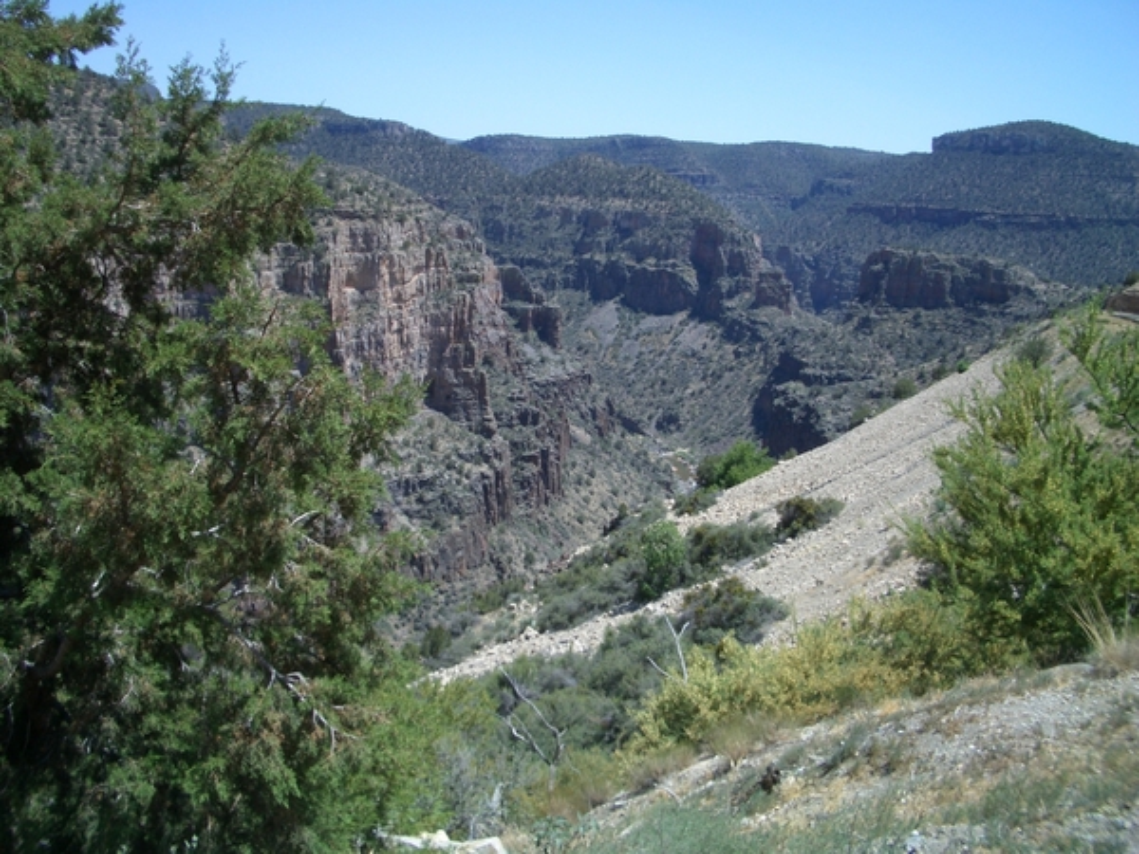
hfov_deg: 52.6
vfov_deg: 40.7
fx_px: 1152
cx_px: 570
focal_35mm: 35
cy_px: 427
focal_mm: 5.8
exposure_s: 1/500
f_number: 4.3
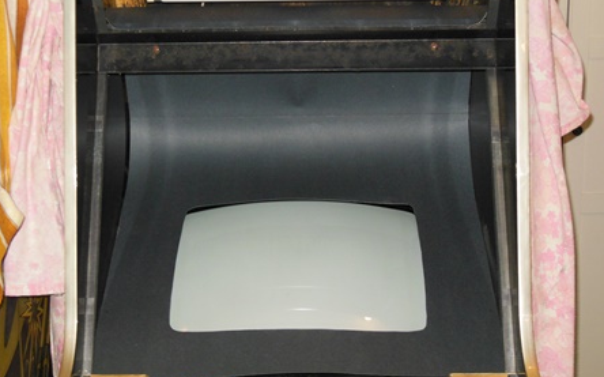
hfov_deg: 33.5
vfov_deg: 21.2
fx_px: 1004
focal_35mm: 61
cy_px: 157
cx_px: 301
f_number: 4.1
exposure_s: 1/60
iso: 400
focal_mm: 10.2
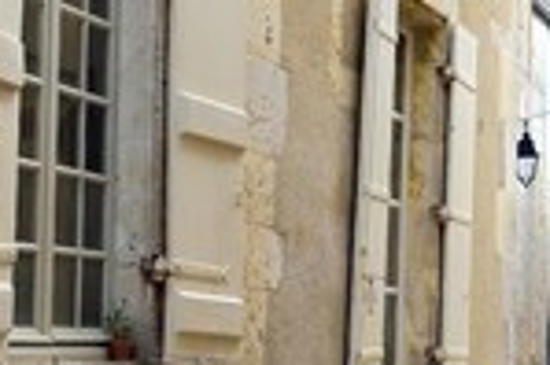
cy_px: 339
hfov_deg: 18.1
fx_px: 1724
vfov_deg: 12.0
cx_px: 221
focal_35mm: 113
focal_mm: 40
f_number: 10
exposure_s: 1/500
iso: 1600
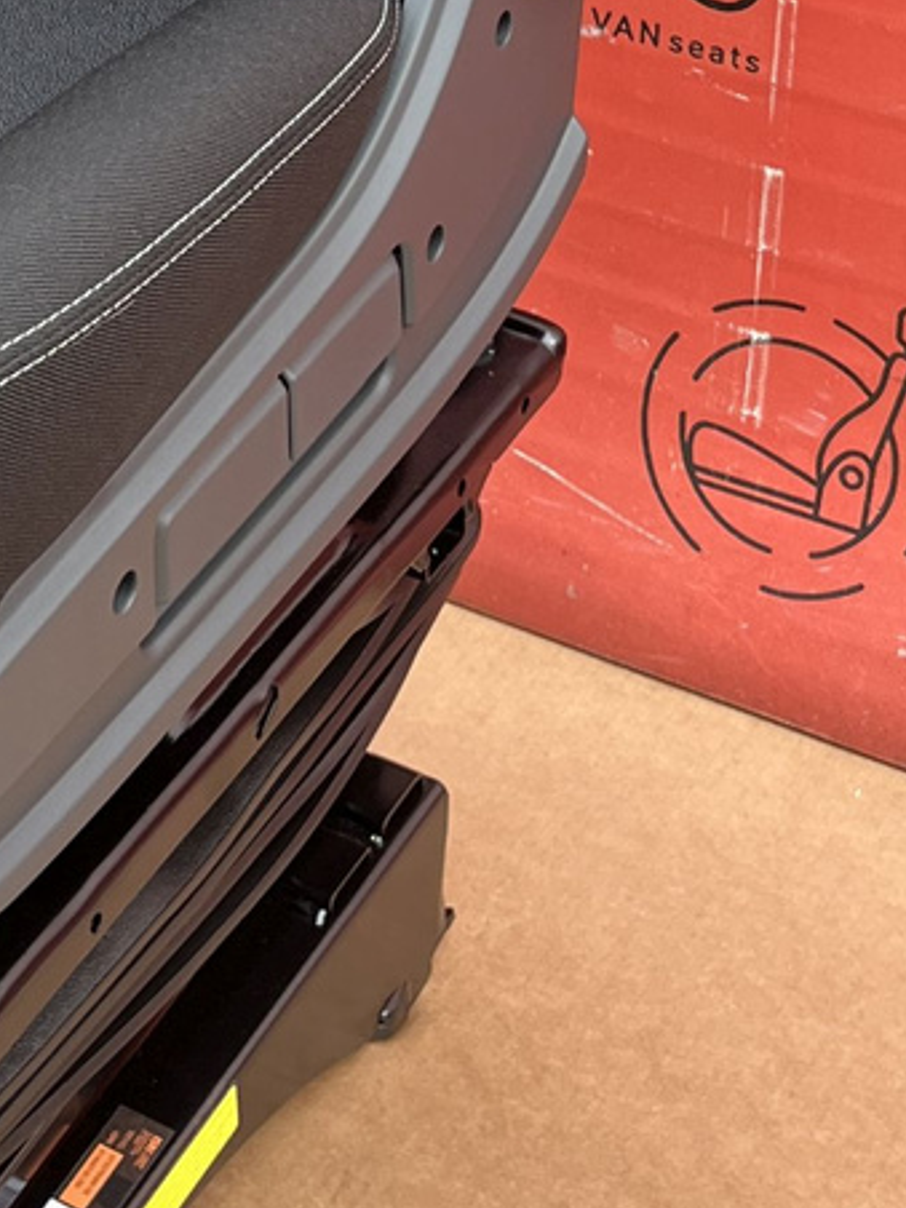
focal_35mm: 92
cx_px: -99
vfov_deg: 19.7
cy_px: -334
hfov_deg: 15.6
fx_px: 3211
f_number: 1.6
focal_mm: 5.1
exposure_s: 1/121
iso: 64
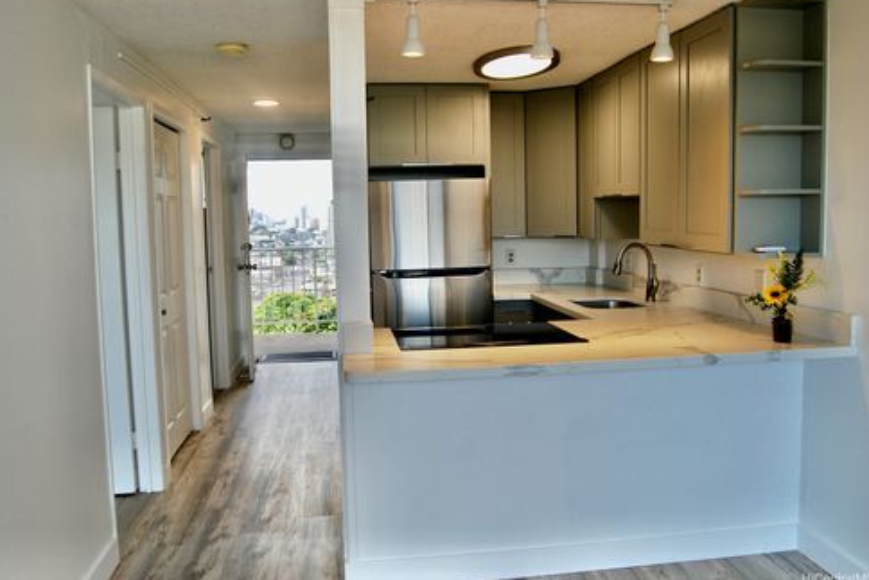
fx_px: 713
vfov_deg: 44.3
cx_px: 431
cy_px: 282
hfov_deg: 62.7
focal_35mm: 30
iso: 200
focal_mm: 19
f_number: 5.6
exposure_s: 1/125
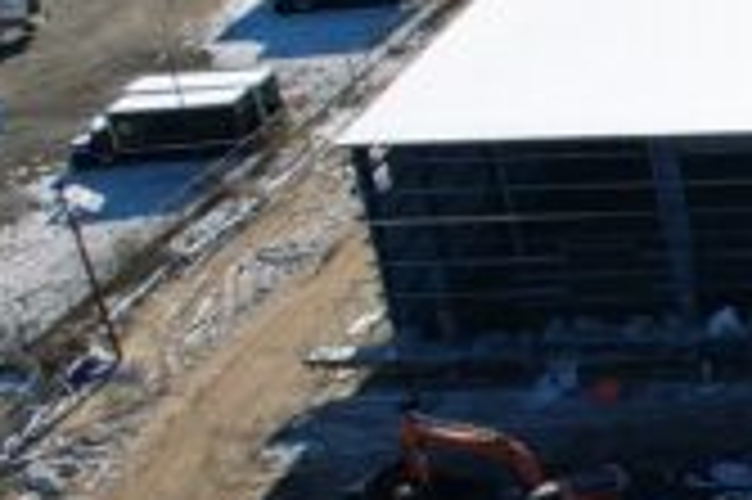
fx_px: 2817
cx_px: 1986
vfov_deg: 10.1
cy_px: 227
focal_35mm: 135
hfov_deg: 11.5
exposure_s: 1/2000
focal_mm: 8.38
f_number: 2.8
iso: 100
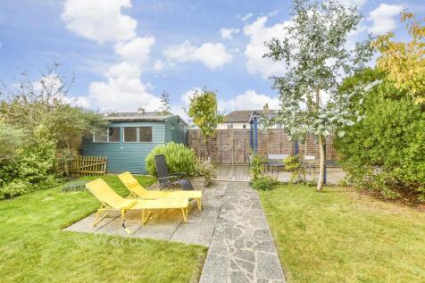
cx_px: 212
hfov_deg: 100.4
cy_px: 142
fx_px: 177
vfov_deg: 77.3
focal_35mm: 15
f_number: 8
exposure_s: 1/250
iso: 200
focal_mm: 10
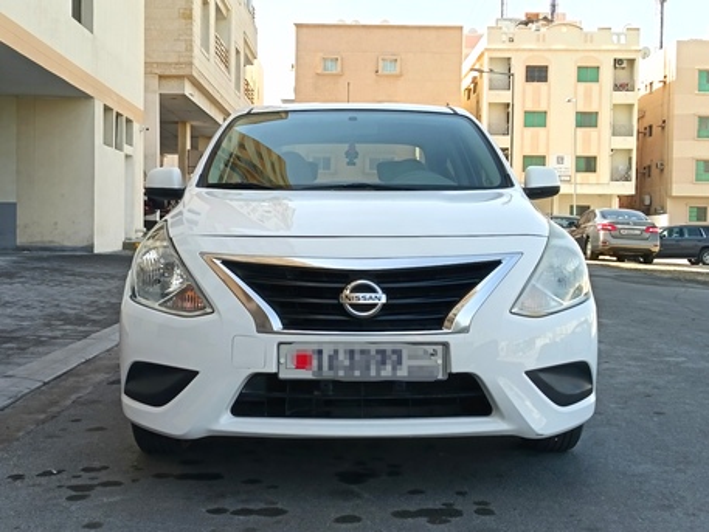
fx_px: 983
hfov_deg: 39.6
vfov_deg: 30.3
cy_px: 266
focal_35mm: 48
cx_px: 354
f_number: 1.75
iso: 100
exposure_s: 1/193
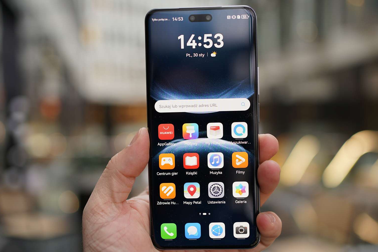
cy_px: 149
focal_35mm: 46
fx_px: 483
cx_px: 203
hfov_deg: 42.7
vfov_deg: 29.2
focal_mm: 35
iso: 160
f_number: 2.2
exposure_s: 1/40
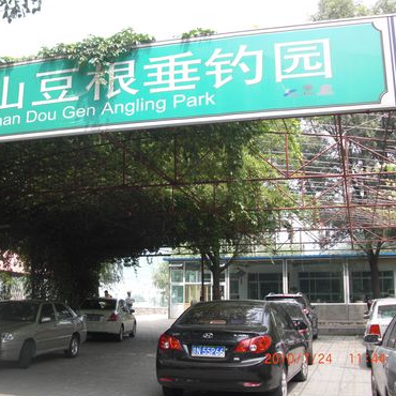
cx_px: 151
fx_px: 557
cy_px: 199
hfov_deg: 38.9
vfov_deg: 39.2
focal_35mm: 43
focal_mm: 6.3
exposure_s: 1/250
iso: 50
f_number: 2.8
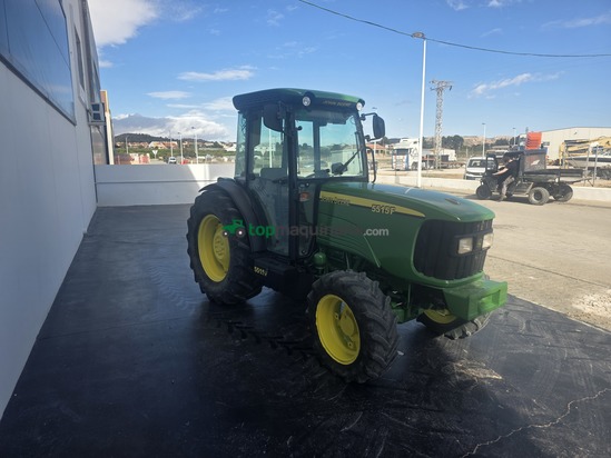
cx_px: 306
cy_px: 229
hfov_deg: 73.9
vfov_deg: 58.9
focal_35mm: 23
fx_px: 406
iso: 80
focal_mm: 6.3
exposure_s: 1/3238
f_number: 1.7
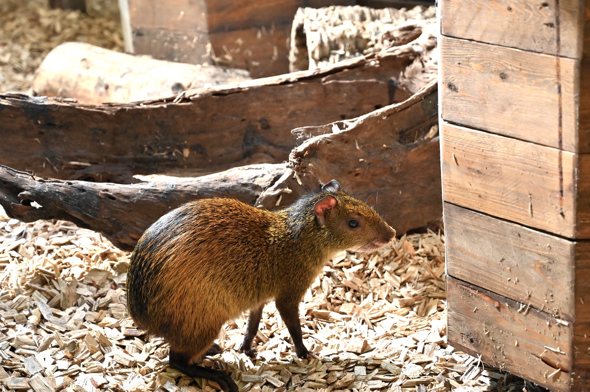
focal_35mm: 85
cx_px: 305
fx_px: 1392
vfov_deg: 16.0
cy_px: 225
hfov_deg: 23.9
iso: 3200
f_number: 5
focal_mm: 70
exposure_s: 1/125
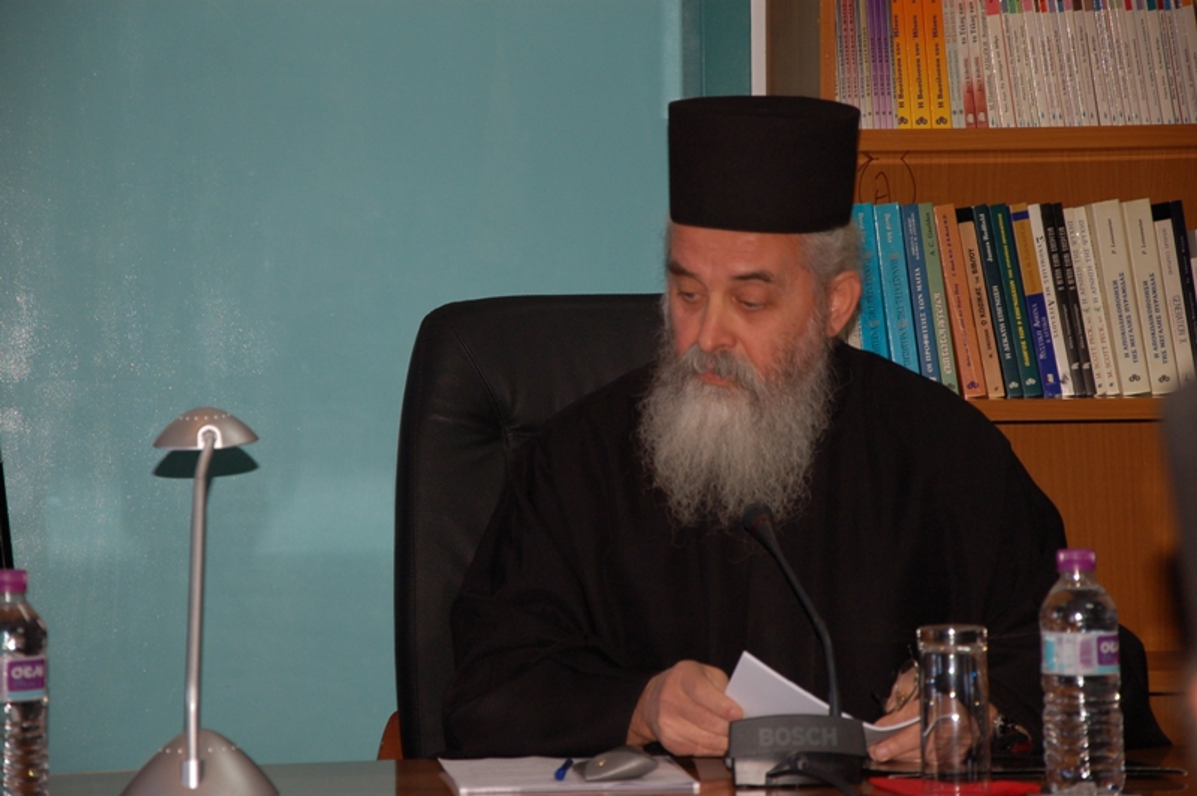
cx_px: 598
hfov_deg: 14.9
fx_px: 4585
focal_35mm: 138
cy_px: 398
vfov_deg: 9.9
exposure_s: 1/60
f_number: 5.6
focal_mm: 92
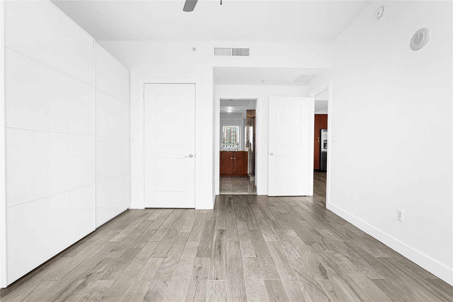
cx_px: 226
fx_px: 201
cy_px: 151
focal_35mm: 16
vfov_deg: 73.7
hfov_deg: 96.7
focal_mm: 16
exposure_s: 1/30
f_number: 7.1
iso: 320
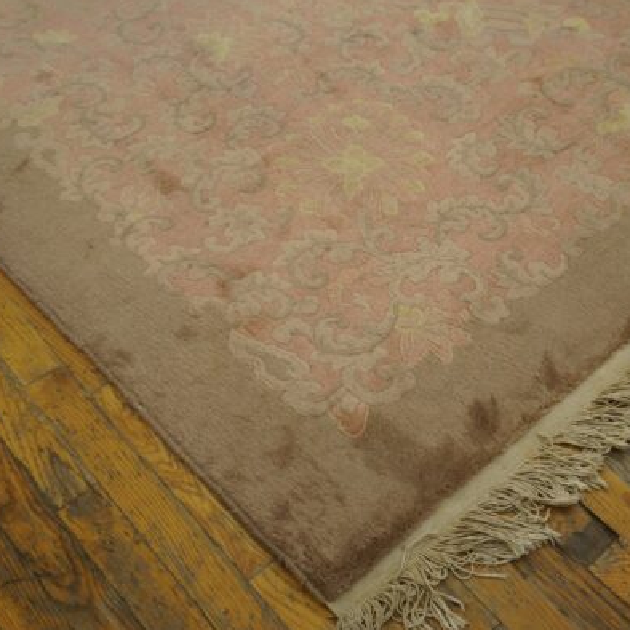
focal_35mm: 45
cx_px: 382
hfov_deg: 37.7
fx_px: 919
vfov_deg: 37.8
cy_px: 314
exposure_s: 1/60
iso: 400
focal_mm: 23
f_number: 4
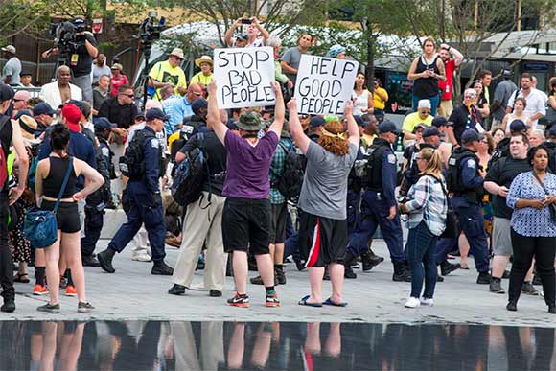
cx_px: 278
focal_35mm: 70
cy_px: 186
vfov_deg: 19.5
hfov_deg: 28.8
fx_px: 1081
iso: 400
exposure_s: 1/350
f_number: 6.7
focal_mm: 70
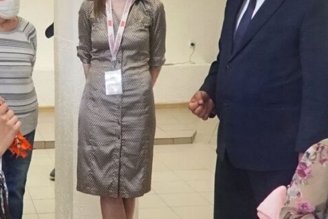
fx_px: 601
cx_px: 73
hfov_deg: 29.9
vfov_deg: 20.6
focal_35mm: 66
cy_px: 72
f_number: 11
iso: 10000
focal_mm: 21
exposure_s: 1/100
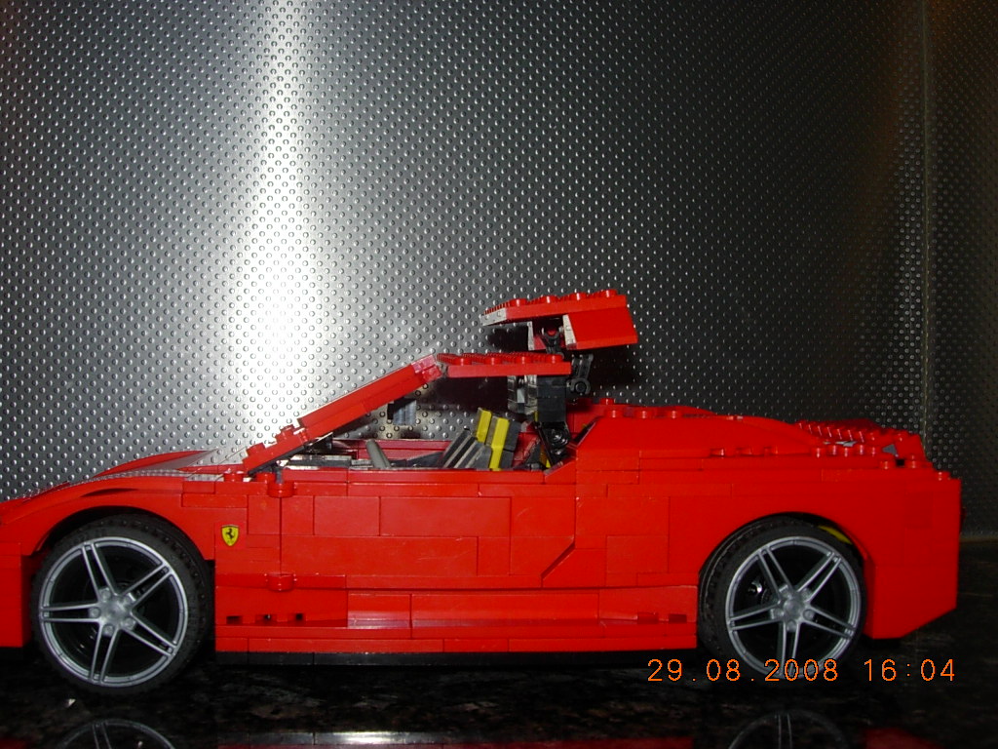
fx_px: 1096
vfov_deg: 37.7
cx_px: 499
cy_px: 374
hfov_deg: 49.0
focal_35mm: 38
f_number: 4.8
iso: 79
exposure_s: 1/64
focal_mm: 7.8
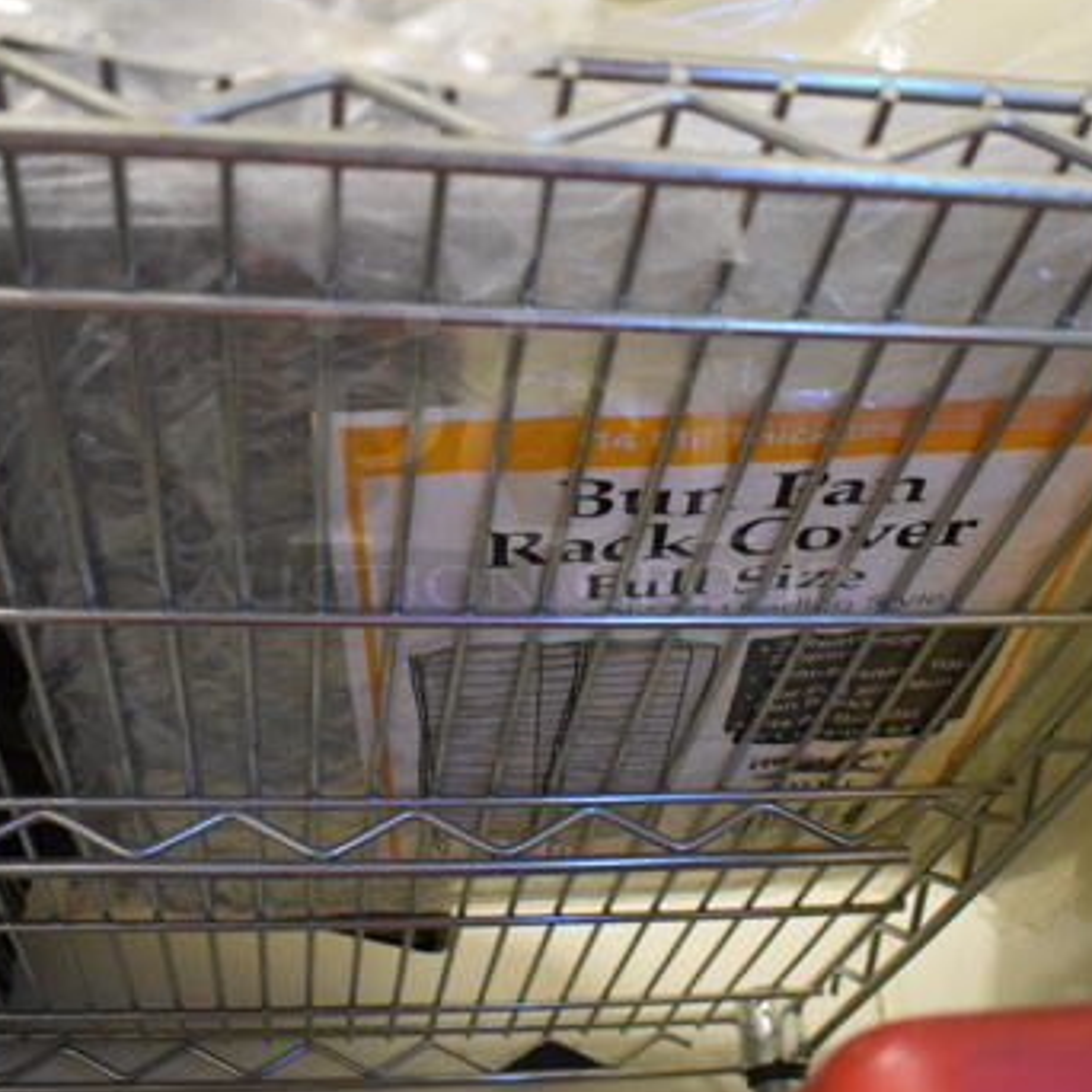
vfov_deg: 40.8
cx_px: 520
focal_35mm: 41
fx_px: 1463
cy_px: 450
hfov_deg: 40.9
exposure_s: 1/125
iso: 4000
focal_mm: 18
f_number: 3.5
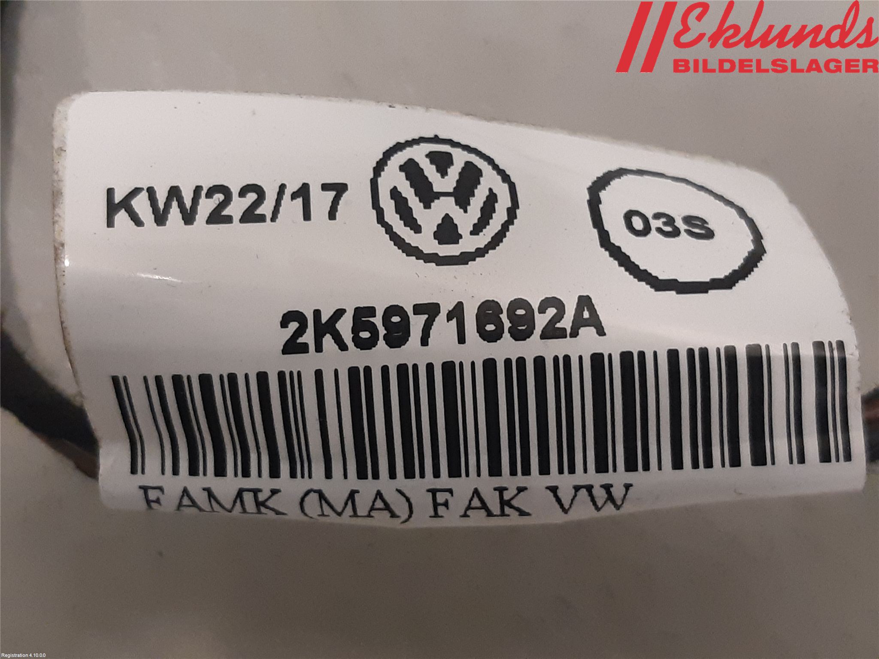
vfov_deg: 53.1
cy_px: 330
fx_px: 660
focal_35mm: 26
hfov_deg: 67.3
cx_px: 440
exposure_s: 1/50
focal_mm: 3.93
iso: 250
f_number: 1.7
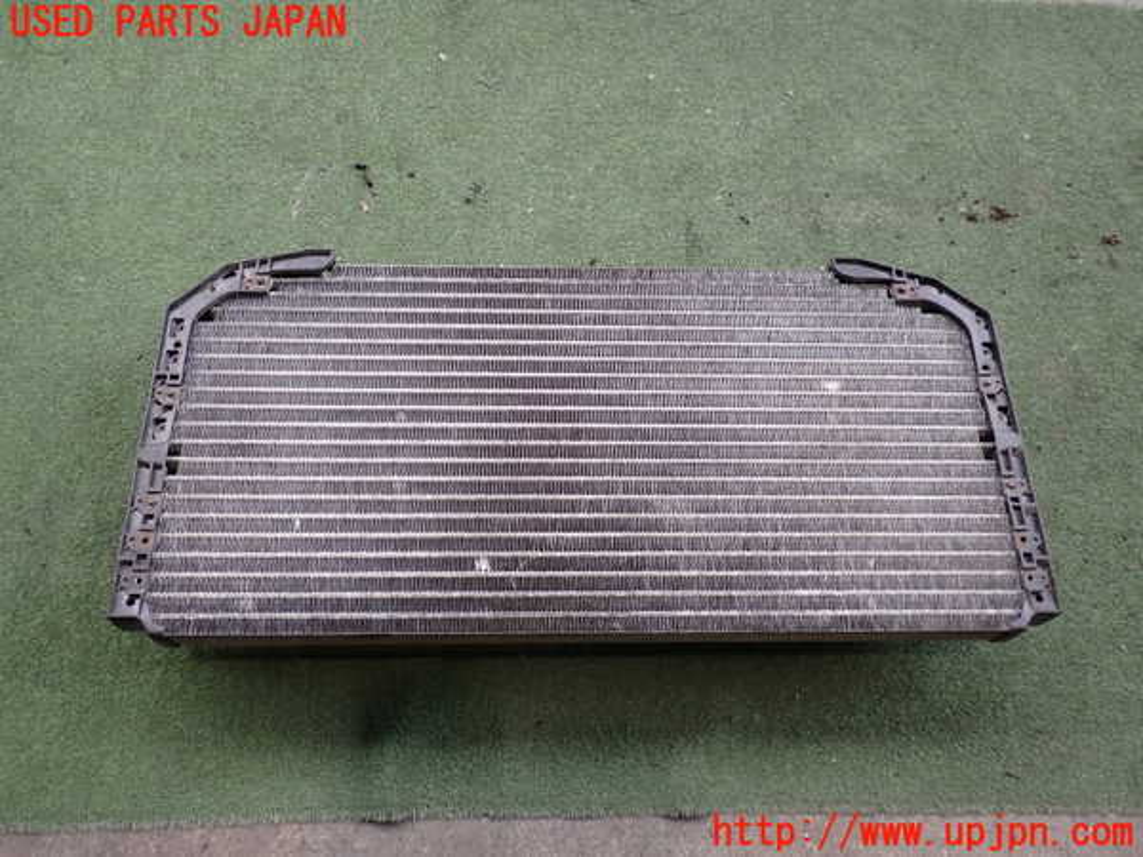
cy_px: 428
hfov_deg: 60.0
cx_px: 572
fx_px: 991
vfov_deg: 46.8
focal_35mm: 30
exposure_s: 1/80
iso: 200
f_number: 2.3
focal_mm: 5.4
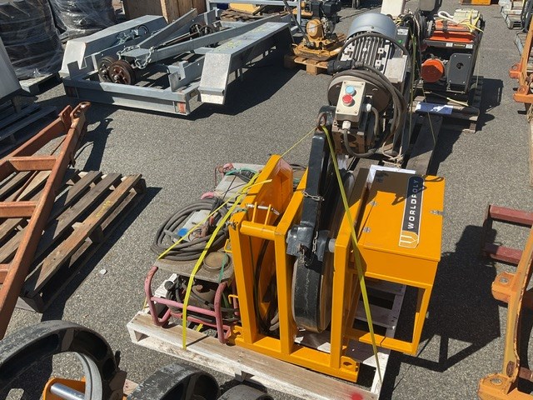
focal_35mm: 29
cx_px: 266
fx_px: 447
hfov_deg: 61.7
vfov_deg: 48.2
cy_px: 200
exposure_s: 1/2141
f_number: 1.8
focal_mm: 3
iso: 16
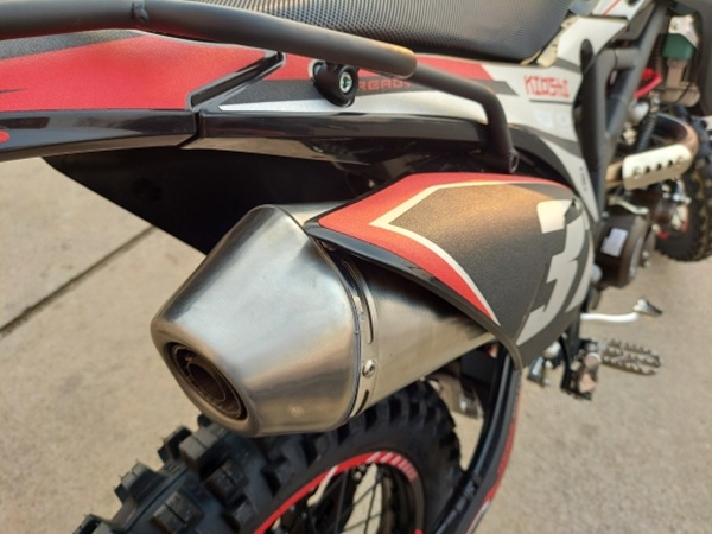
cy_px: 267
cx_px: 356
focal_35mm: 24
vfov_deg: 56.8
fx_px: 494
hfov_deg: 71.6
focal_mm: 5.23
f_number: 1.8
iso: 40
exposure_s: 1/172
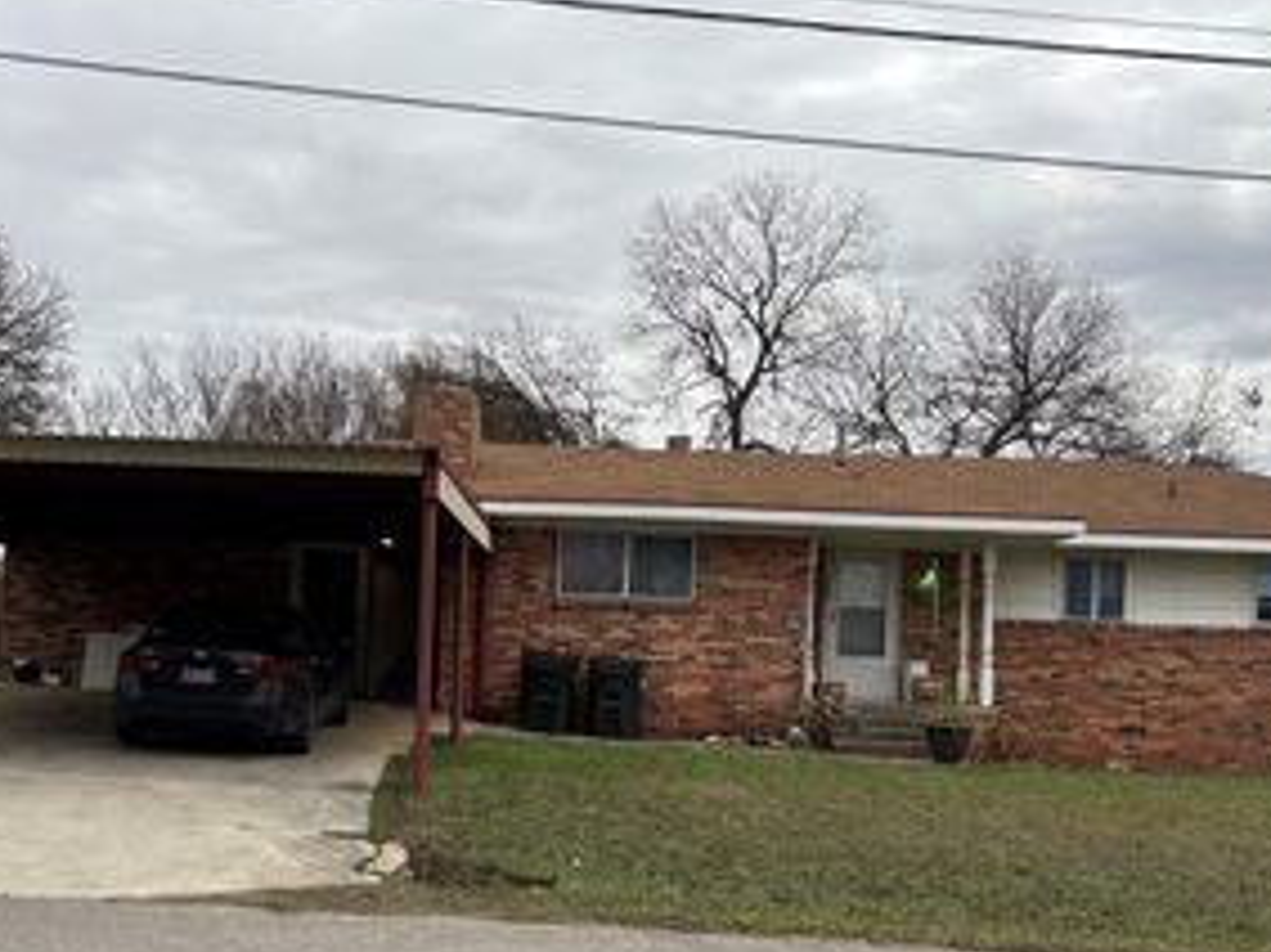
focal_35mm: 46
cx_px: 593
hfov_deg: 41.2
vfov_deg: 31.2
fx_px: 1688
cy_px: 635
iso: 40
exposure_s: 1/211
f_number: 1.6
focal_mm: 5.96
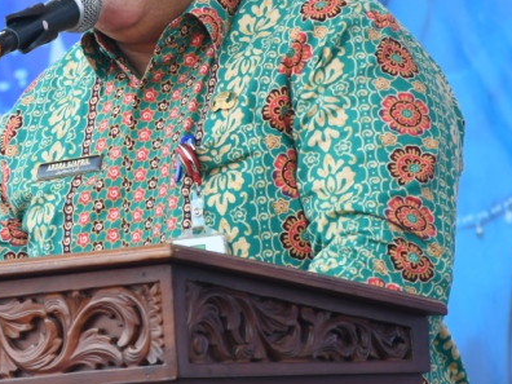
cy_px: 130
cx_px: 66
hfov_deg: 5.1
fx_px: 5768
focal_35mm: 390
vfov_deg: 3.8
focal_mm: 105
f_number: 5.6
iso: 500
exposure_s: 1/320
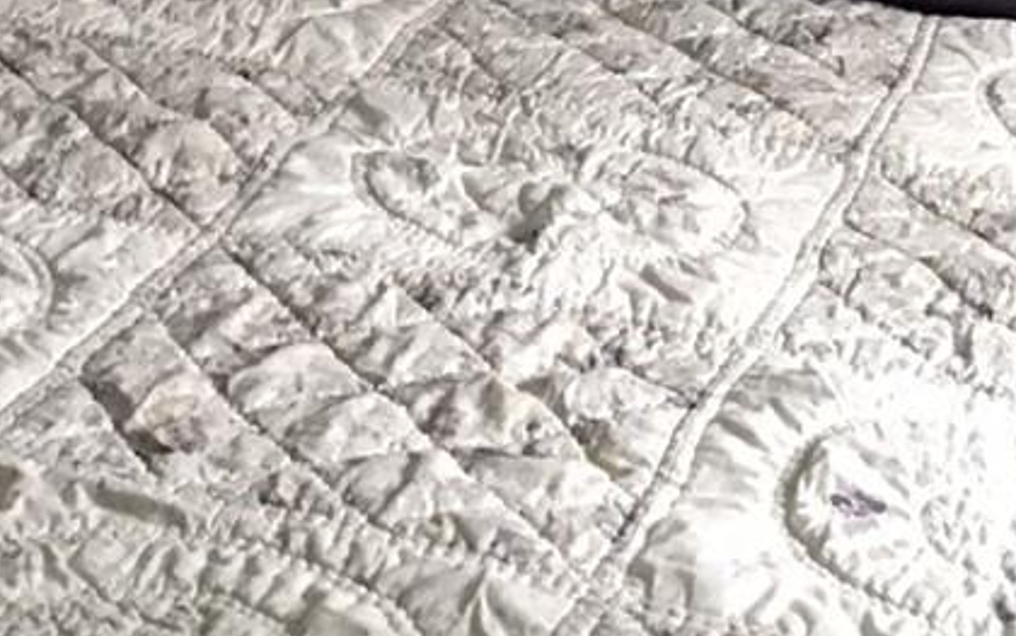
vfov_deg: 10.4
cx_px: -271
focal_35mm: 117
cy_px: -583
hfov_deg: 16.9
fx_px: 3241
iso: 320
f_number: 2.2
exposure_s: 1/15
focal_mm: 4.15
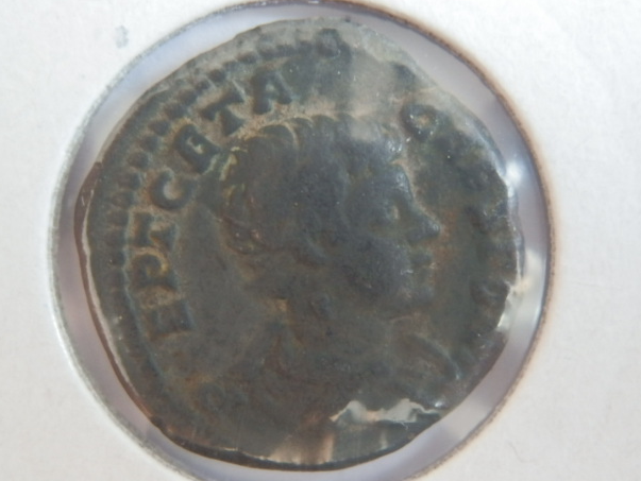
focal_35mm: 70
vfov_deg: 21.0
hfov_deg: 27.8
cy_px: 235
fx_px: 1297
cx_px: 317
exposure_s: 1/6
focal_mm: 11.9
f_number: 4.4
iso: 400
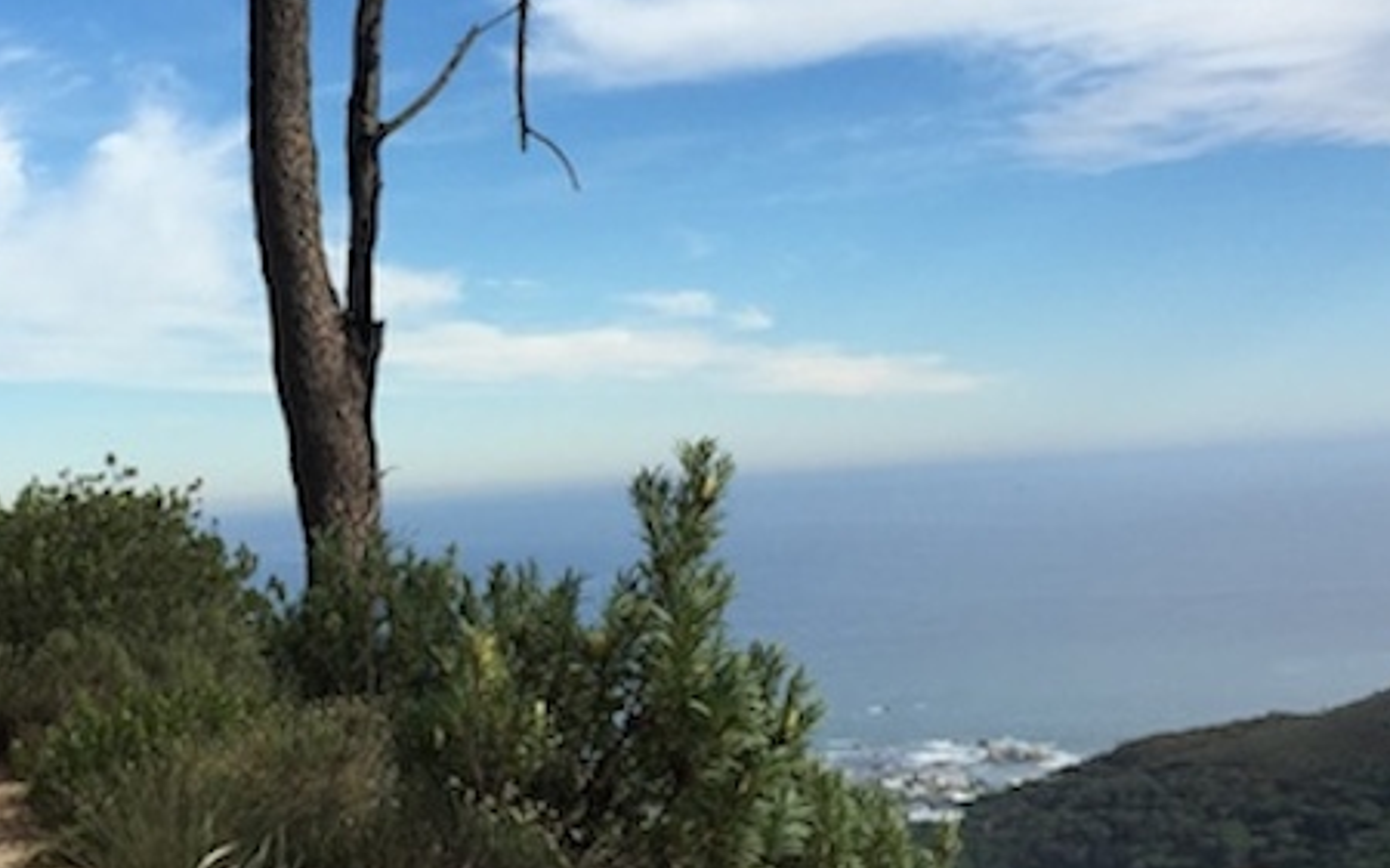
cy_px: 284
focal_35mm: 70
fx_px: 2651
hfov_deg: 28.8
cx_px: 297
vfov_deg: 18.5
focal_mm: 4.15
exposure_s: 1/1522
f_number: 2.2
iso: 32
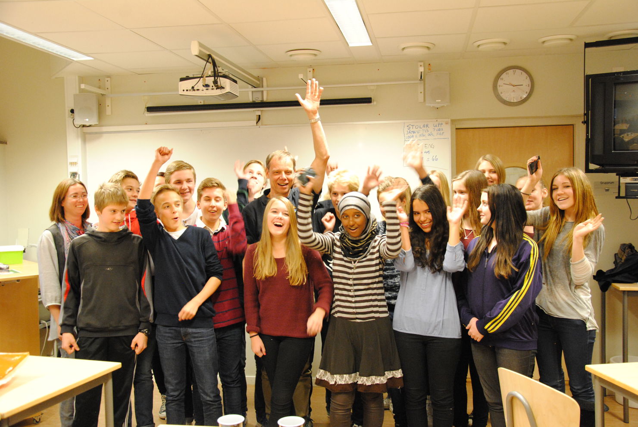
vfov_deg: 35.6
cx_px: 319
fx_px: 665
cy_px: 214
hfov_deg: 51.2
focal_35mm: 38
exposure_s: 1/30
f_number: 4
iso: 1100
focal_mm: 25
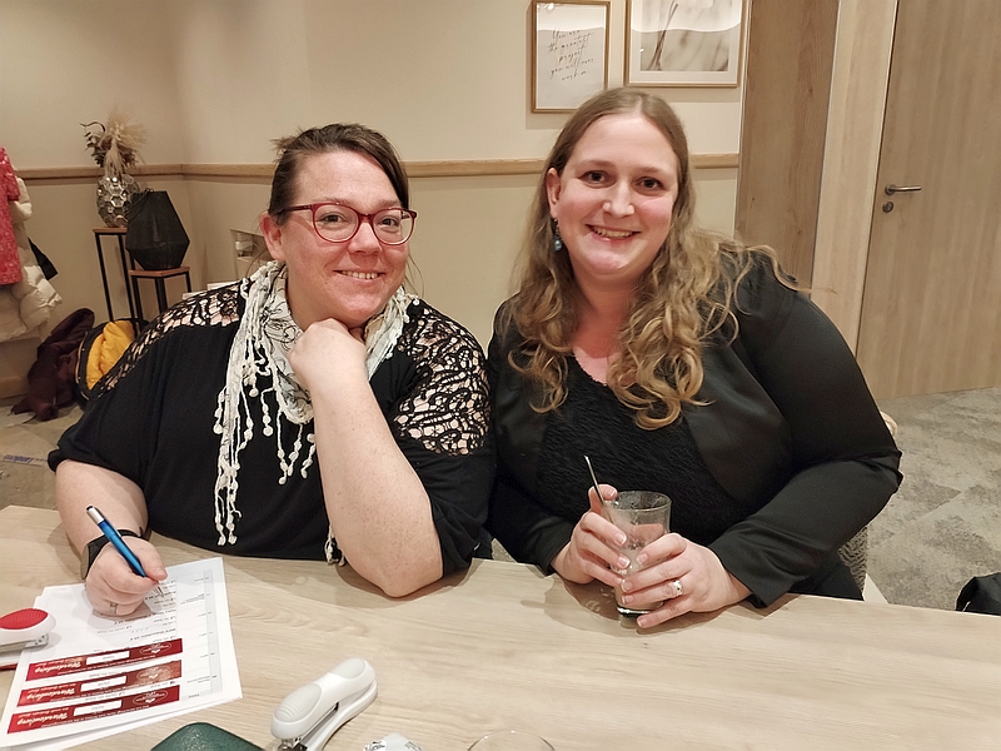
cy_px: 376
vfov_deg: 48.2
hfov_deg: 61.7
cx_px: 500
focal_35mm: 29
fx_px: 839
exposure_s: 1/25
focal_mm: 4.75
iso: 764
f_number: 1.8
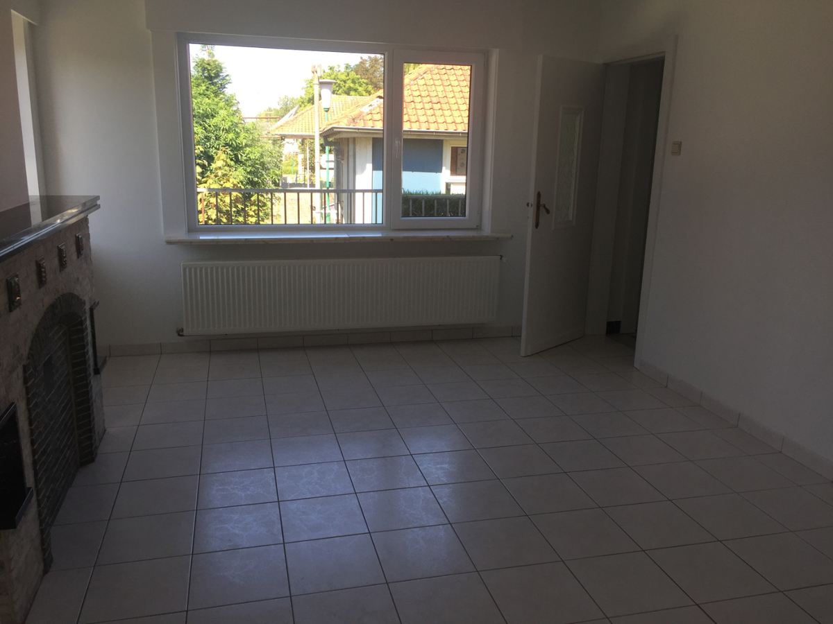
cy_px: 312
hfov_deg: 61.7
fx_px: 698
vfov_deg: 48.2
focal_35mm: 29
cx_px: 416
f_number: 2.2
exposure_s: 1/265
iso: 32
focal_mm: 4.15
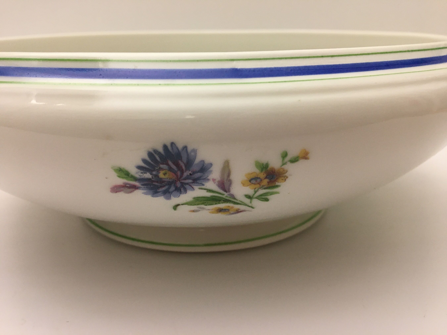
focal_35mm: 29
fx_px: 374
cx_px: 224
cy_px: 168
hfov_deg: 61.7
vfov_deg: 48.2
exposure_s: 1/33
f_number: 2.2
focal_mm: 4.15
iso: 125
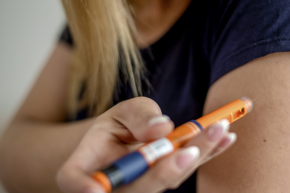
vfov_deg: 19.2
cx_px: 198
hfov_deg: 28.2
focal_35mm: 71
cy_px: 87
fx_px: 572
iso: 500
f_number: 1.8
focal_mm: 50
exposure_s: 1/125
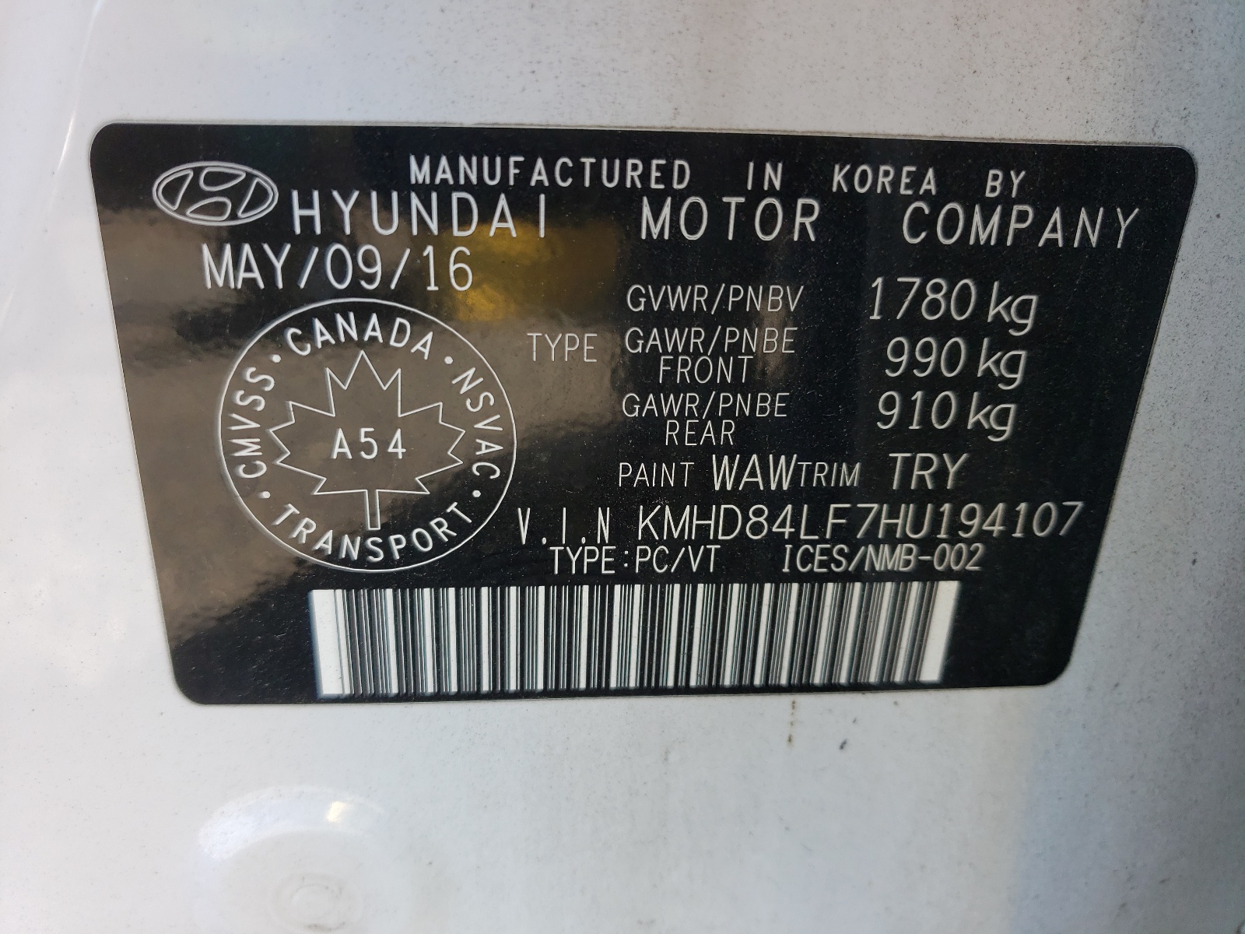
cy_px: 467
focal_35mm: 26
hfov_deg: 67.3
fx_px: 935
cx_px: 622
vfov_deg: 53.1
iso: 50
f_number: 1.5
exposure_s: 1/213
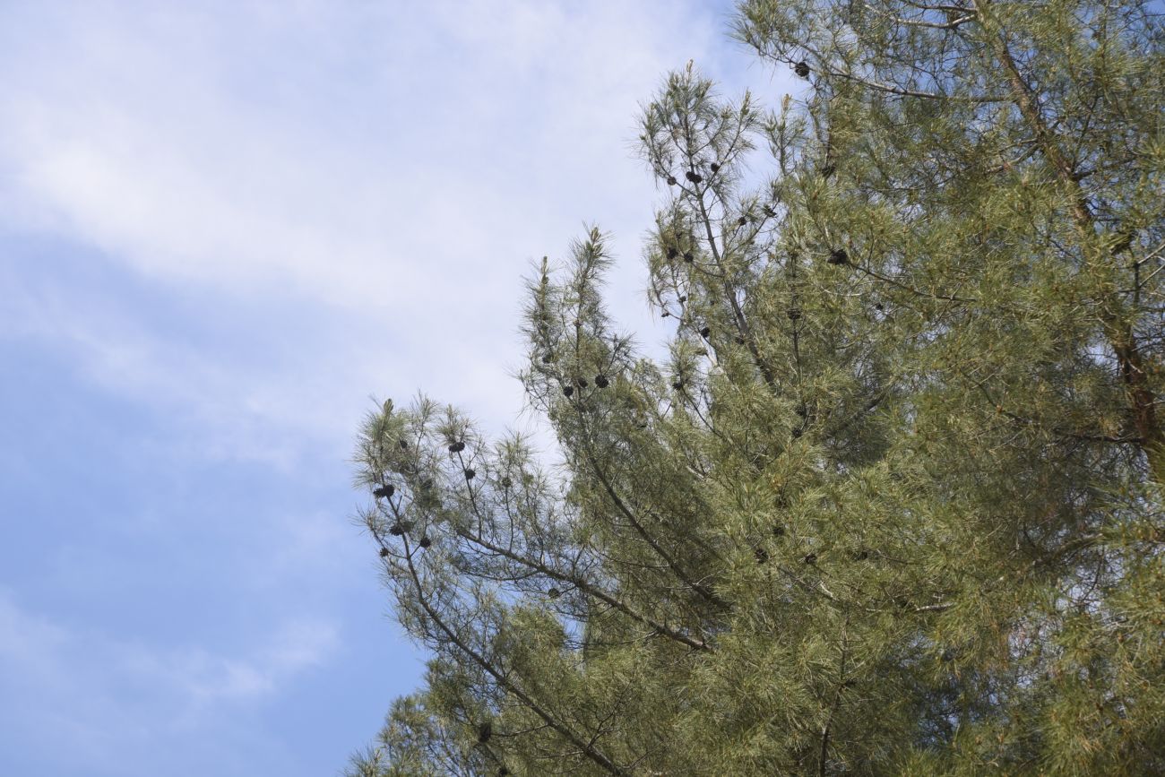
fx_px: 1812
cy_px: 388
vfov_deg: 24.2
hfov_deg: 35.6
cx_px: 582
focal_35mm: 56
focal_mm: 56
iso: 200
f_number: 10
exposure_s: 1/250
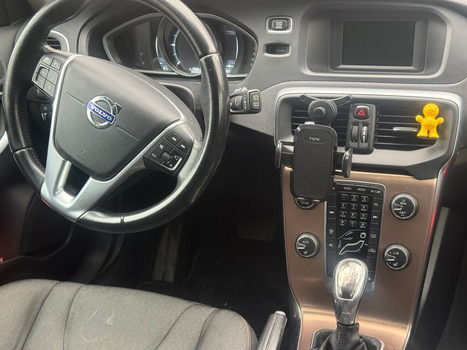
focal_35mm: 48
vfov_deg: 30.3
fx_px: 648
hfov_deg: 39.7
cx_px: 234
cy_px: 175
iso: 250
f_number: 1.78
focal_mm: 6.76
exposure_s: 1/60
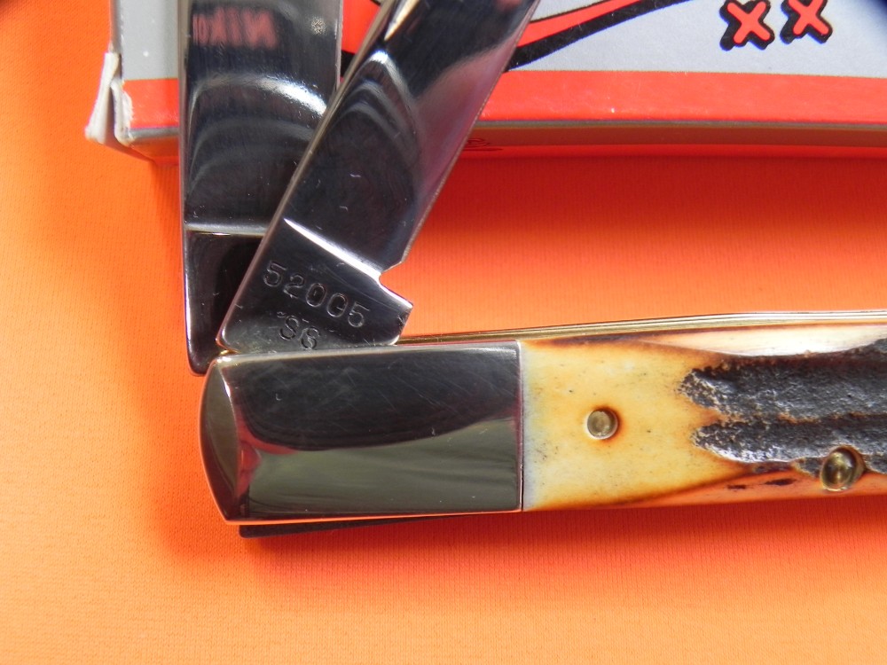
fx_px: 1051
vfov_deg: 35.1
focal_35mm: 41
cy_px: 332
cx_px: 444
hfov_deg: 45.8
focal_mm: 7.3
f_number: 3.2
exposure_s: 1/30
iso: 203
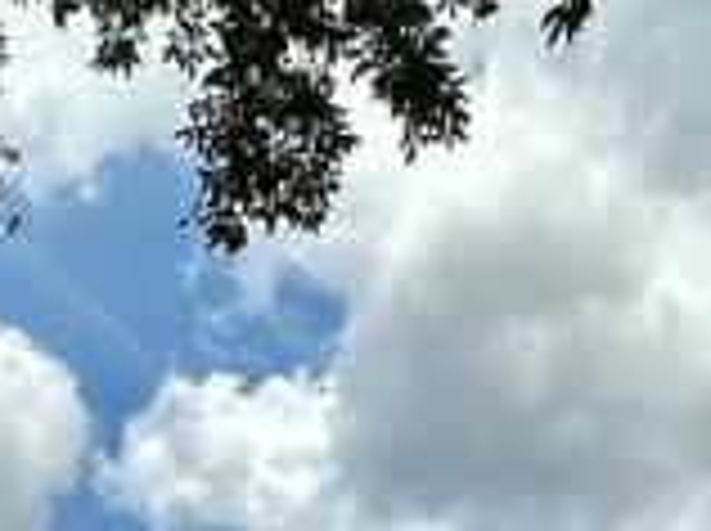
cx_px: 32
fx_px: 1456
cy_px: 1089
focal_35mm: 71
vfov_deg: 15.8
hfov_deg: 26.3
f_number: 2.2
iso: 50
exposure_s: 1/2398
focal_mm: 2.22
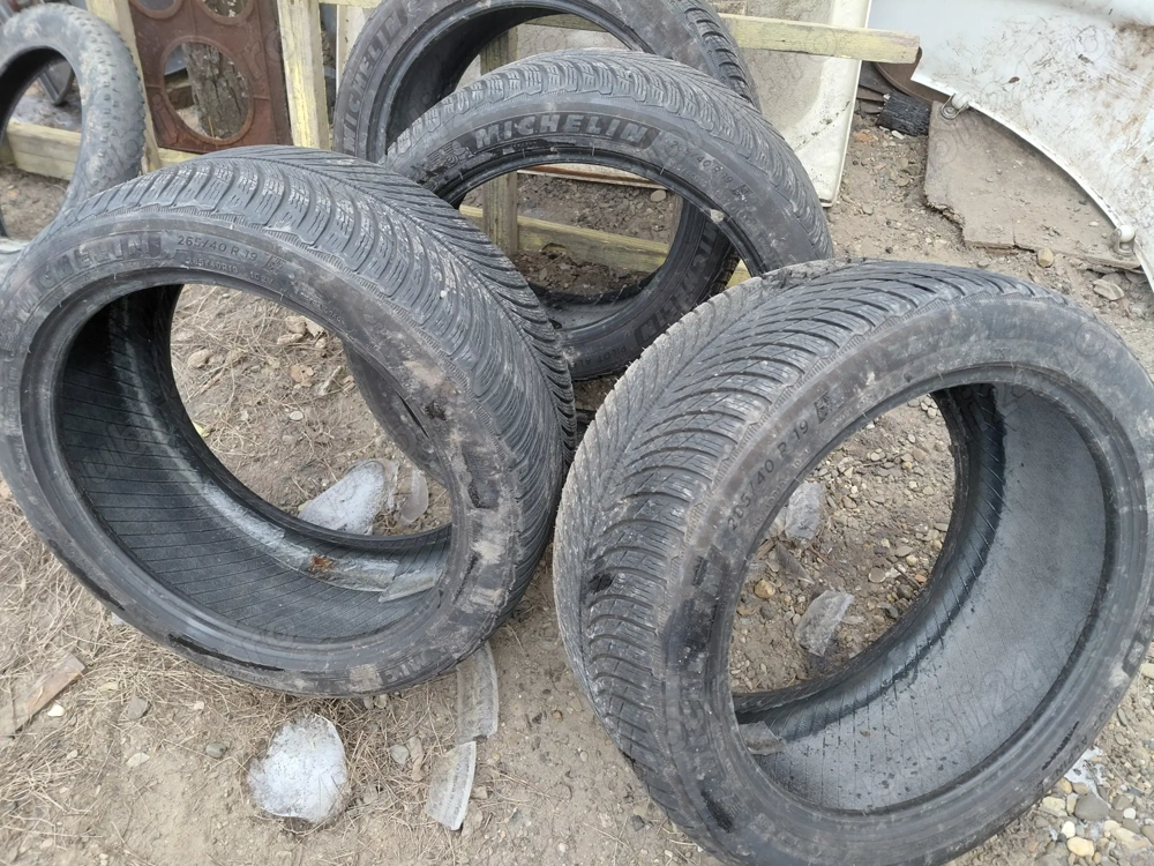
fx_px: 833
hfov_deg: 69.4
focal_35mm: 25
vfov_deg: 54.9
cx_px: 577
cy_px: 433
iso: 125
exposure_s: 1/120
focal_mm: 4.69
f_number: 1.8
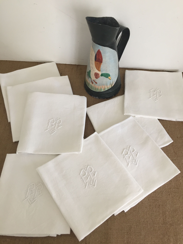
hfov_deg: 48.2
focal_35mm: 29
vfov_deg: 61.7
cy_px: 122
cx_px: 92
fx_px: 204
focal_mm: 4.15
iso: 100
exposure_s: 1/33
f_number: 2.2
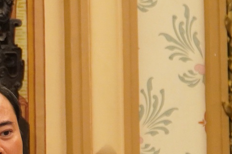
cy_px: 237
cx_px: -138
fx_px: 1965
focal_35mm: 305
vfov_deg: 4.5
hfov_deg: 6.6
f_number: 4
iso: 1250
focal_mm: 49
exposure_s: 1/80
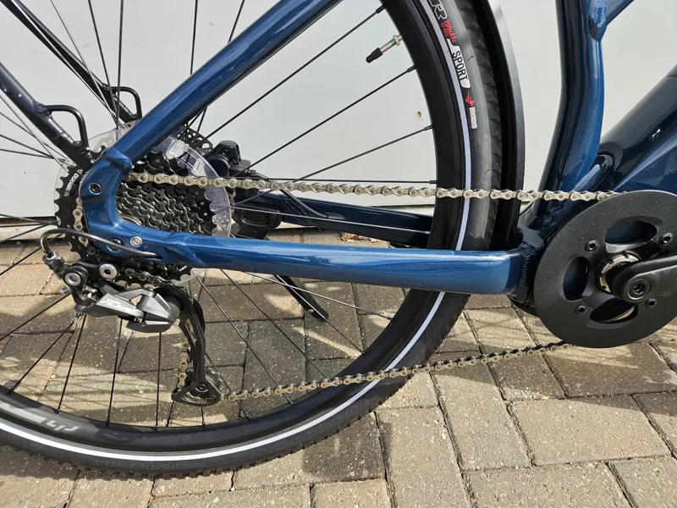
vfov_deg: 58.9
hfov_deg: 73.9
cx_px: 338
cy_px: 254
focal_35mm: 23
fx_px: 450
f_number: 1.8
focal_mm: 5.4
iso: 50
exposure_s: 1/1011
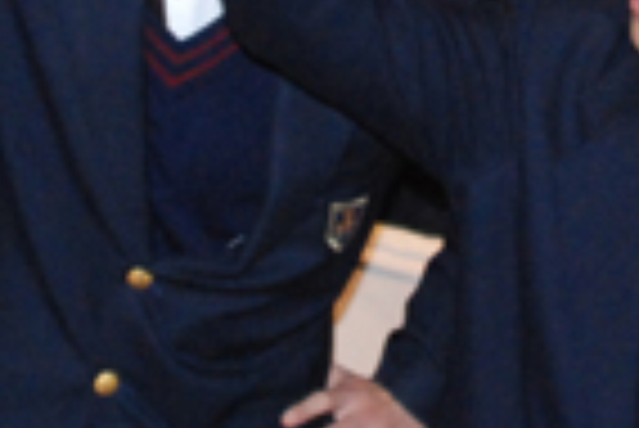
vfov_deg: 7.6
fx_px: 3163
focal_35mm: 178
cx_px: 562
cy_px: -122
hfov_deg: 11.5
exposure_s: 1/100
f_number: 3.5
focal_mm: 28
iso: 1600
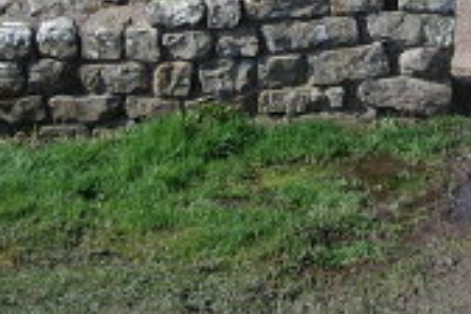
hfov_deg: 21.4
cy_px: -78
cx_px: 378
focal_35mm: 94
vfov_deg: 14.0
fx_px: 1230
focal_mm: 5.8
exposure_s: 1/250
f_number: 4.8
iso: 100
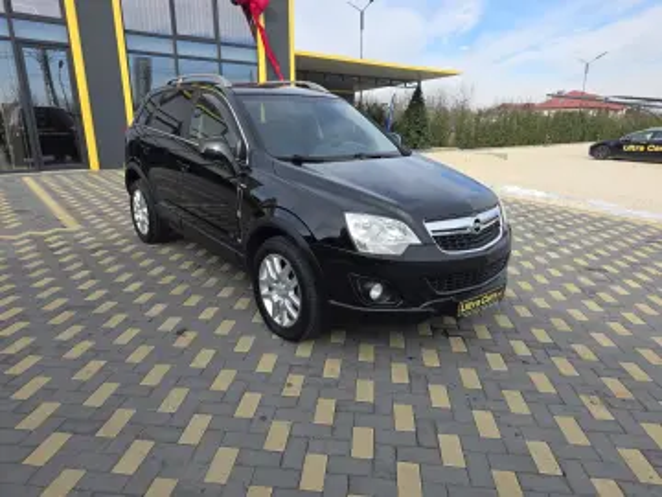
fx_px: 440
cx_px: 331
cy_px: 248
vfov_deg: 58.9
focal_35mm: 23
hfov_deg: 73.9
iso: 80
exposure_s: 1/2333
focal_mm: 6.25
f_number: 1.7
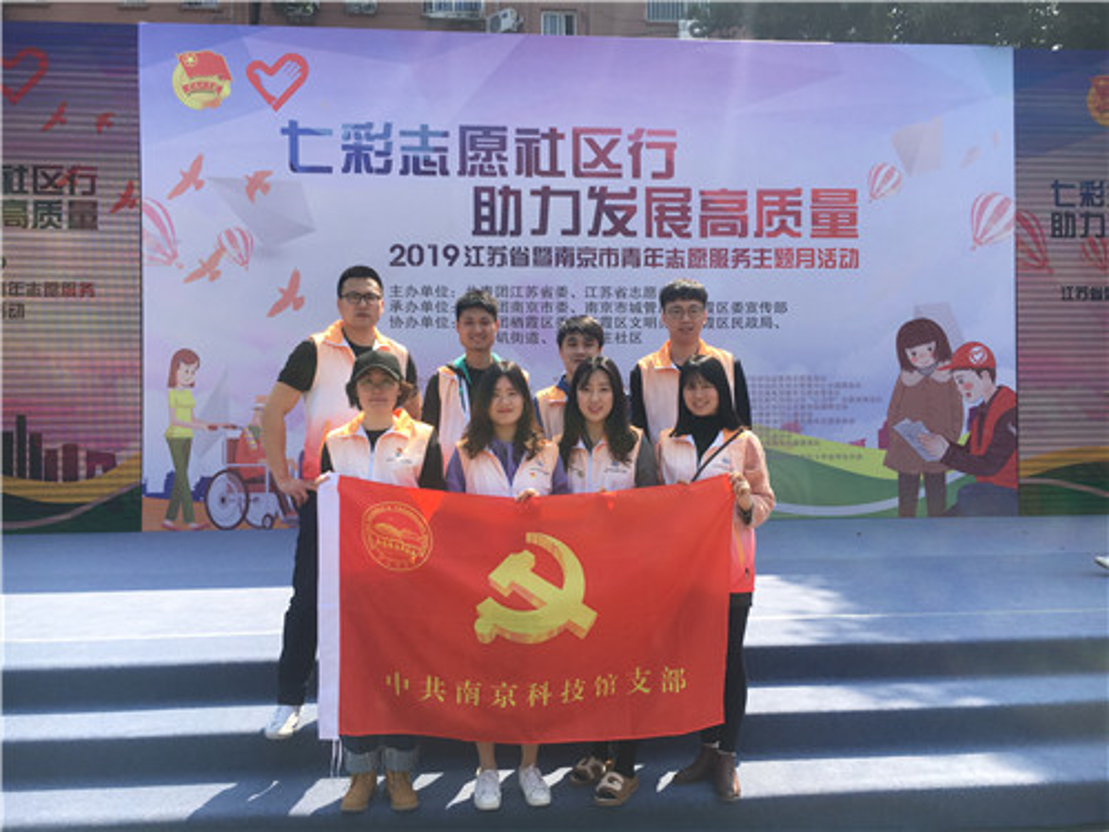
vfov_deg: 48.2
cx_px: 554
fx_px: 929
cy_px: 416
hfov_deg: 61.7
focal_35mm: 29
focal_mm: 4.15
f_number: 2.2
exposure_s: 1/777
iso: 25
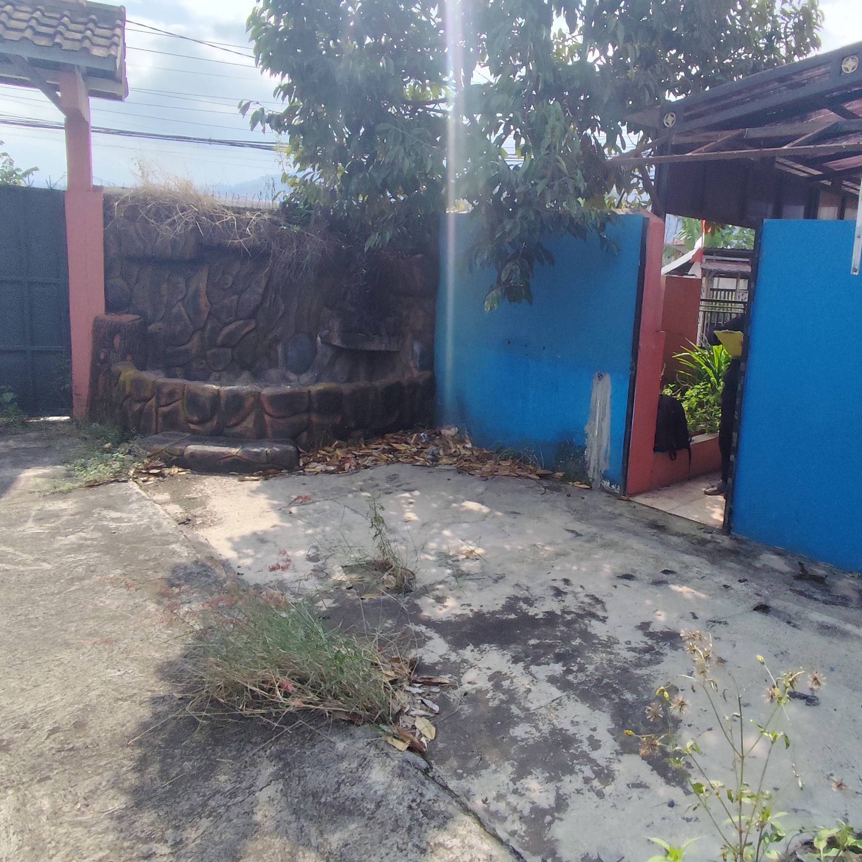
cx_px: 554
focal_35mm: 26
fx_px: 733
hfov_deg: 59.9
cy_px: 383
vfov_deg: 60.8
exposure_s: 1/2529
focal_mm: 1.65
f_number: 2.2
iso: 50
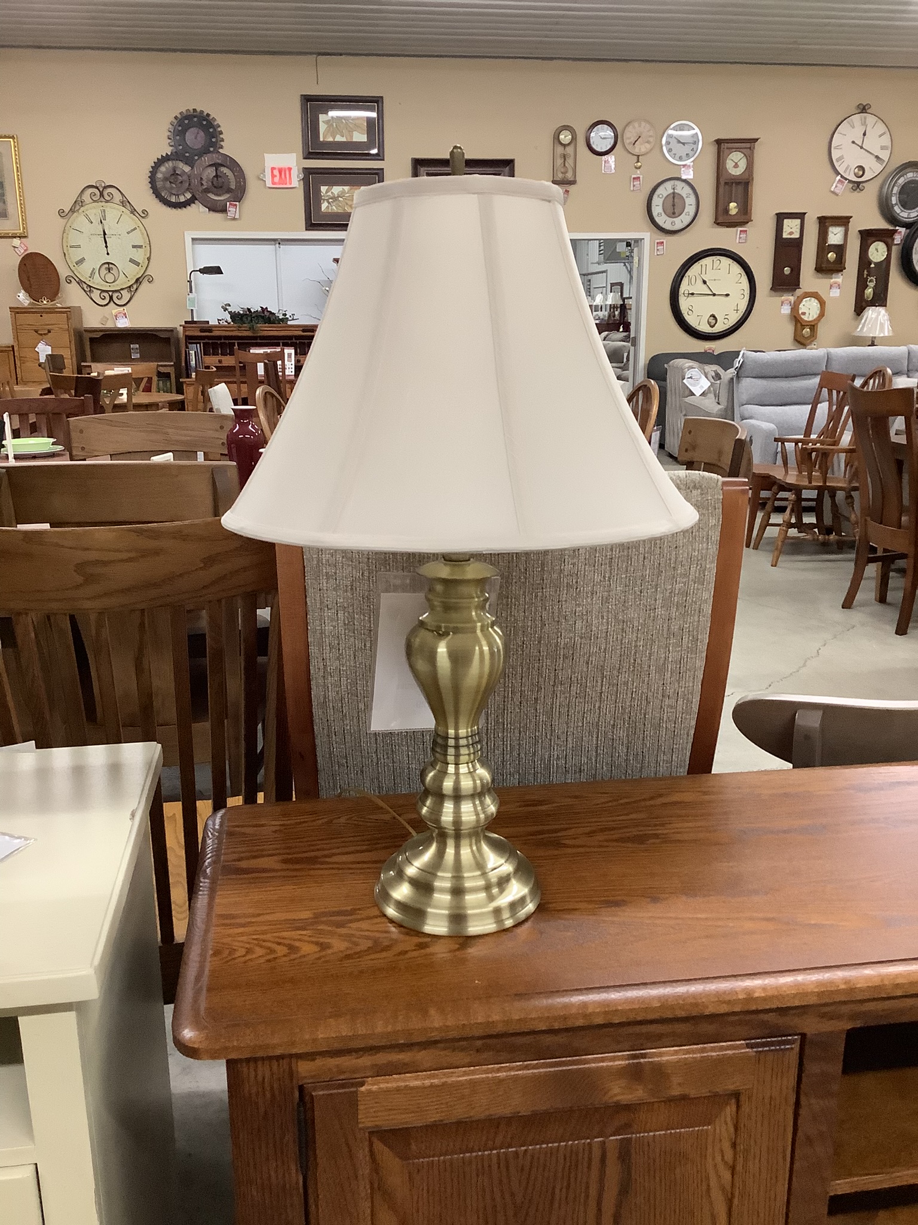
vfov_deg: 58.4
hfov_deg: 45.4
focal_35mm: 31
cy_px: 612
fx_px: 1096
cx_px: 459
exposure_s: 1/60
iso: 320
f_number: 2.4
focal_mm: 3.3
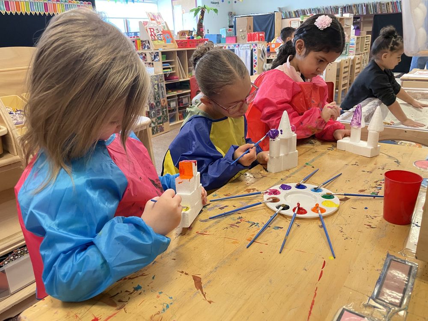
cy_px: 160
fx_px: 321
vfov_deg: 53.1
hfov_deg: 67.3
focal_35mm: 26
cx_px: 214
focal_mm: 4.2
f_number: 1.6
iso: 320
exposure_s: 1/60
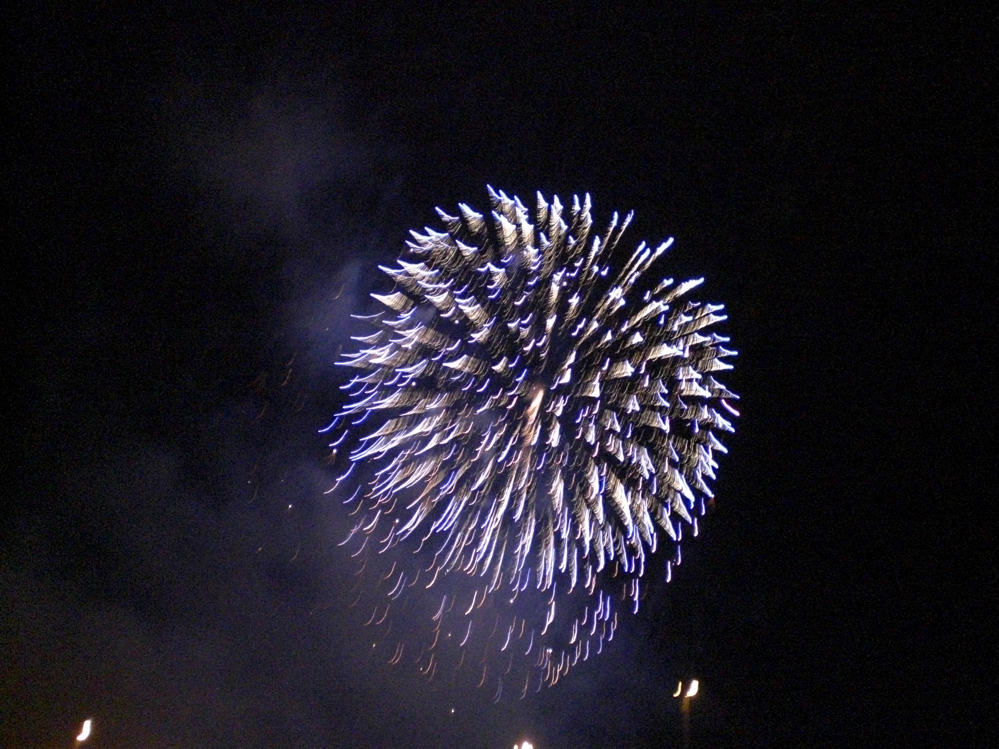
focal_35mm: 38
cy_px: 374
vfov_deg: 37.7
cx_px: 500
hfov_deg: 49.0
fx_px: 1097
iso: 800
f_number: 3.1
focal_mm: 6.3
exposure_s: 1/8
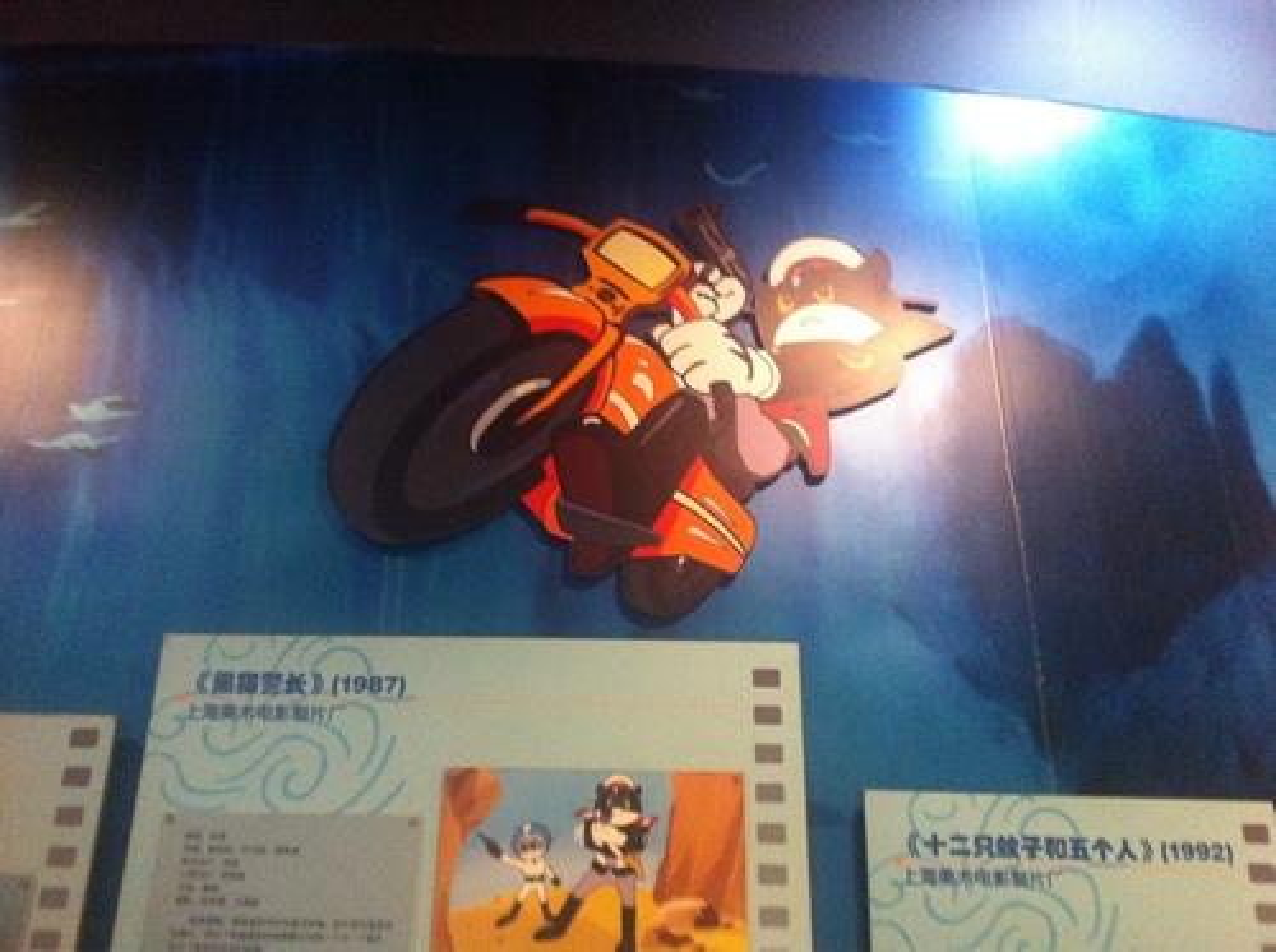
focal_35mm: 35
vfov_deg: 40.6
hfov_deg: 52.7
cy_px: 476
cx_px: 638
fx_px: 1288
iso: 640
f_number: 2.8
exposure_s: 1/15
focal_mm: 3.85
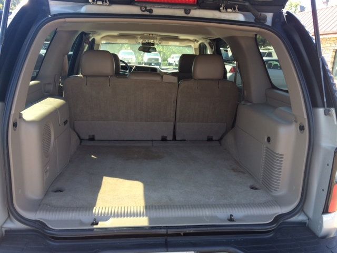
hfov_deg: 60.0
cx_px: 168
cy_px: 126
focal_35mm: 30
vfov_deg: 46.8
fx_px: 292
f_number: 2.2
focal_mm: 4.12
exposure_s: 1/130
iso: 32
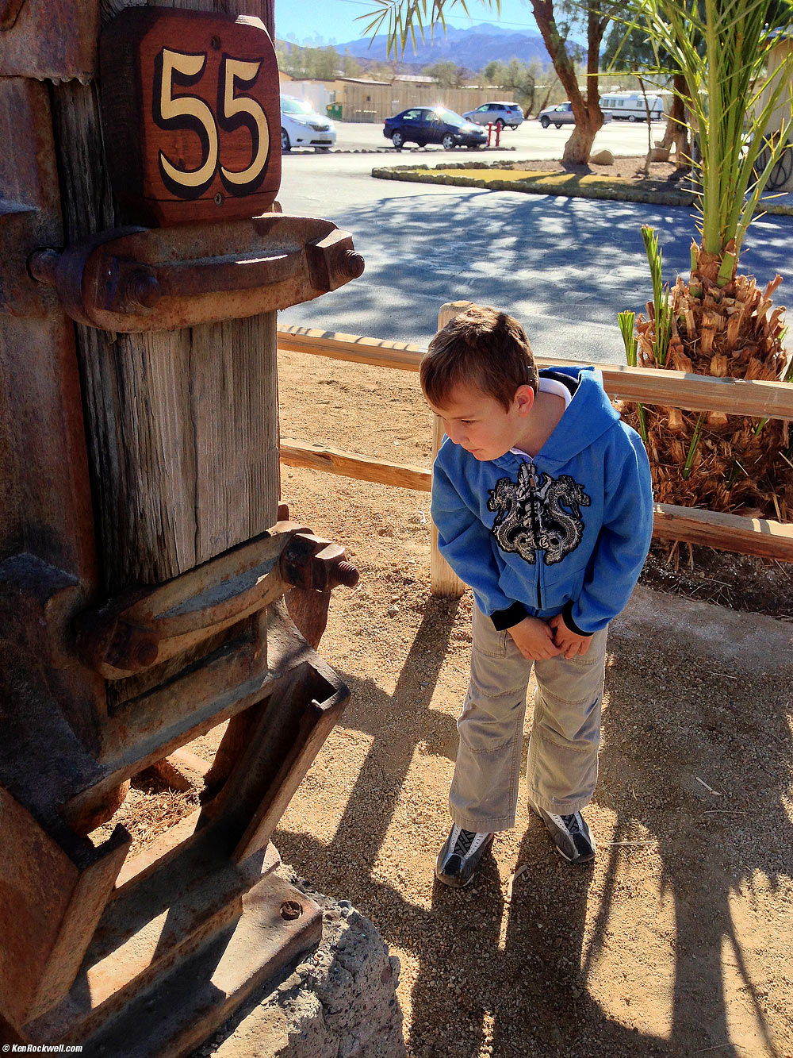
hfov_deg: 43.0
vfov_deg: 55.3
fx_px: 1008
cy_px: 529
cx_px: 396
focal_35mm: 33
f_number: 2.4
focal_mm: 4.13
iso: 50
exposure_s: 1/602
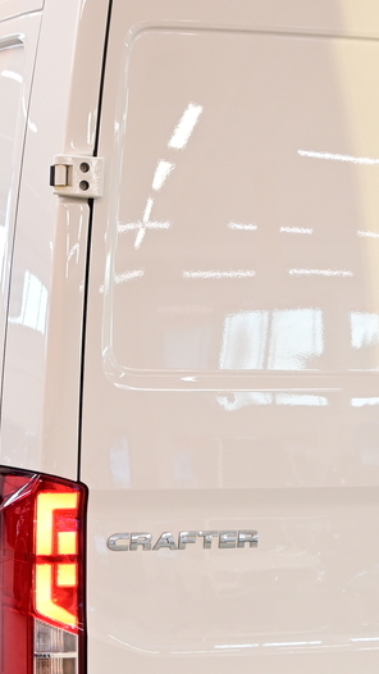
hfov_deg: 11.9
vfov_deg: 21.0
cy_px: 440
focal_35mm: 102
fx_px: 1815
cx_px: 193
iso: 320
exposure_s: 1/30
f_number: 4
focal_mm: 21
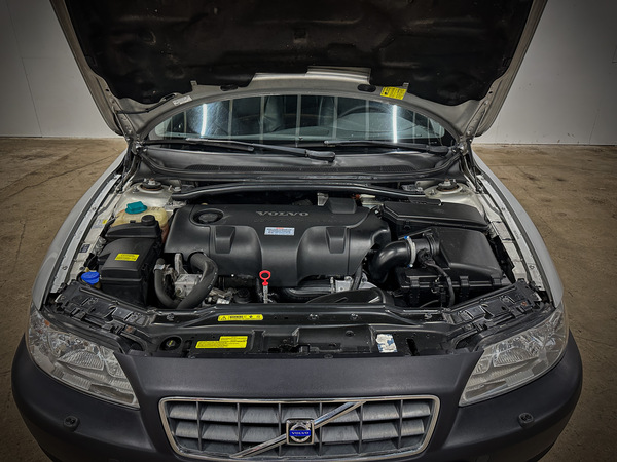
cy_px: 231
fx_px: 428
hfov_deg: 71.6
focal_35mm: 24
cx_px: 308
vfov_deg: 56.8
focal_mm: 6.86
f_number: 1.78
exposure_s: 1/50
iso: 500
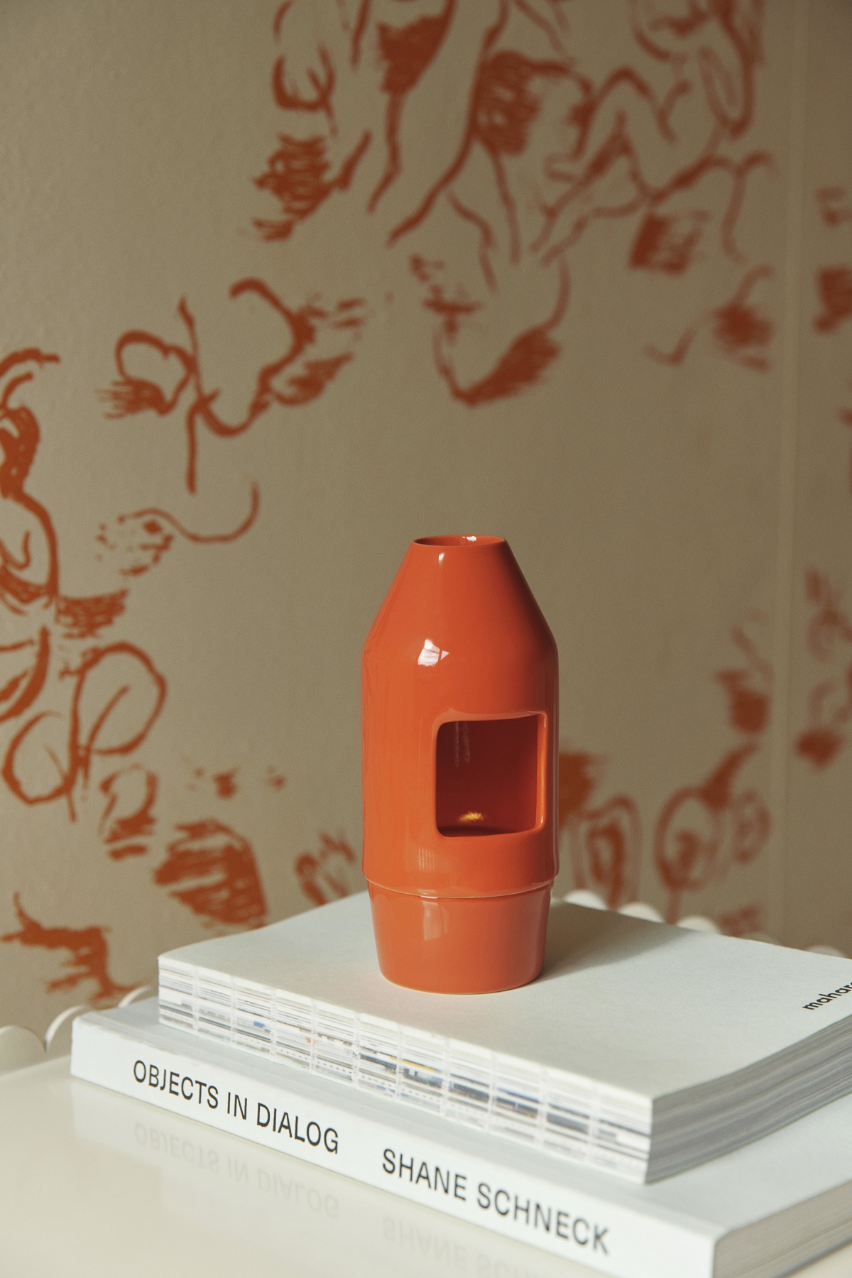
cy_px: 639
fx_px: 2485
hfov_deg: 19.5
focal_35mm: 70
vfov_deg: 28.8
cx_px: 426
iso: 320
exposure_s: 1/160
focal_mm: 70
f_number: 5
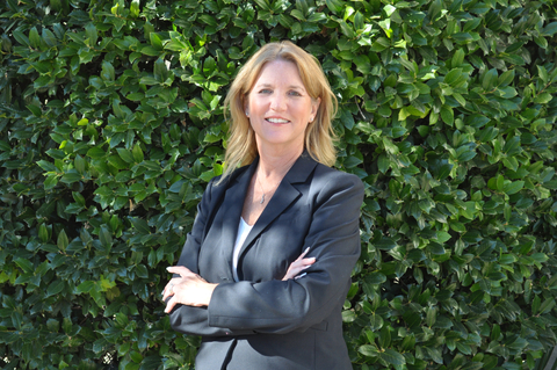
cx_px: 278
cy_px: 185
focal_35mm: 82
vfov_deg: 16.5
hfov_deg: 24.6
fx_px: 1275
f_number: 5.6
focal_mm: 55
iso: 400
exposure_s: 1/250
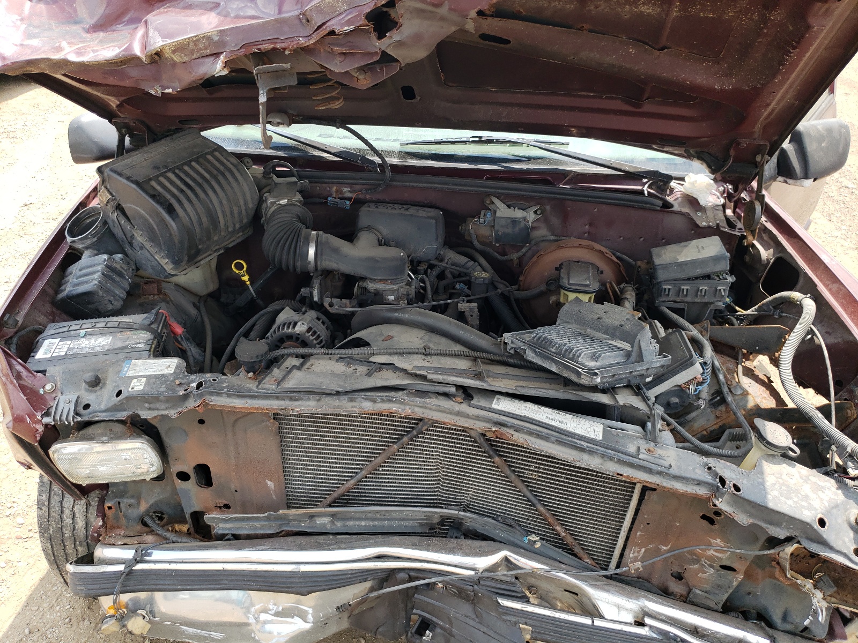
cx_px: 429
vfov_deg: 53.1
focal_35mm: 26
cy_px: 322
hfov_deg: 67.3
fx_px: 644
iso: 50
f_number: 1.5
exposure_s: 1/714
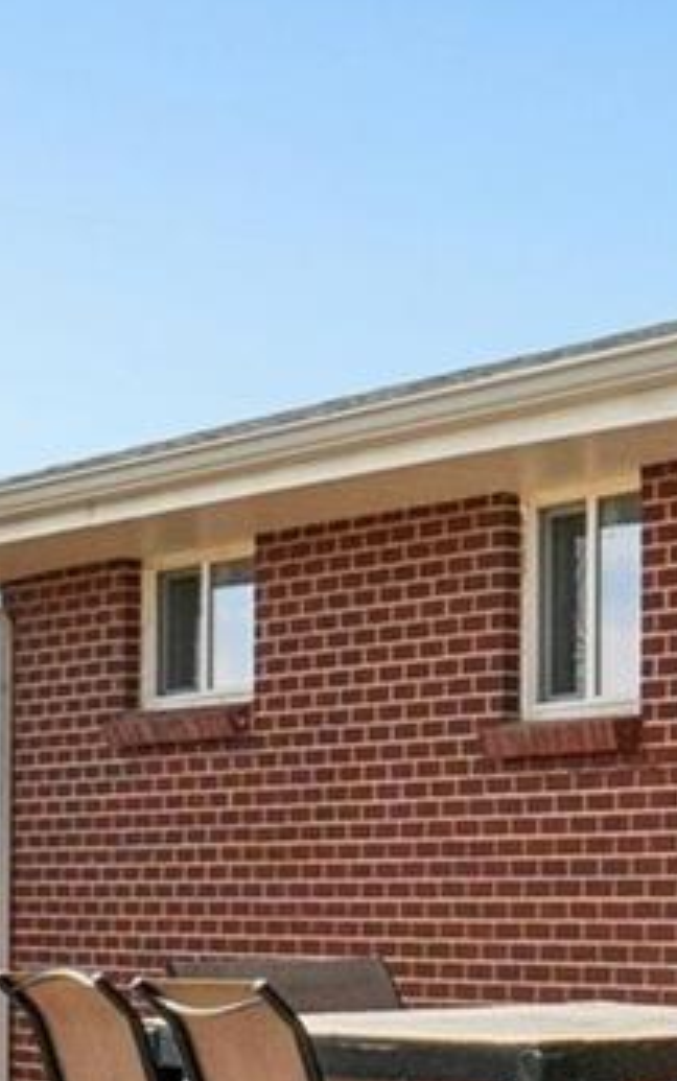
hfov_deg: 9.9
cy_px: 887
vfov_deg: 19.3
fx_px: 3136
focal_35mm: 106
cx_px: 1921
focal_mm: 15
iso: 400
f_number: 8
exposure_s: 1/1600
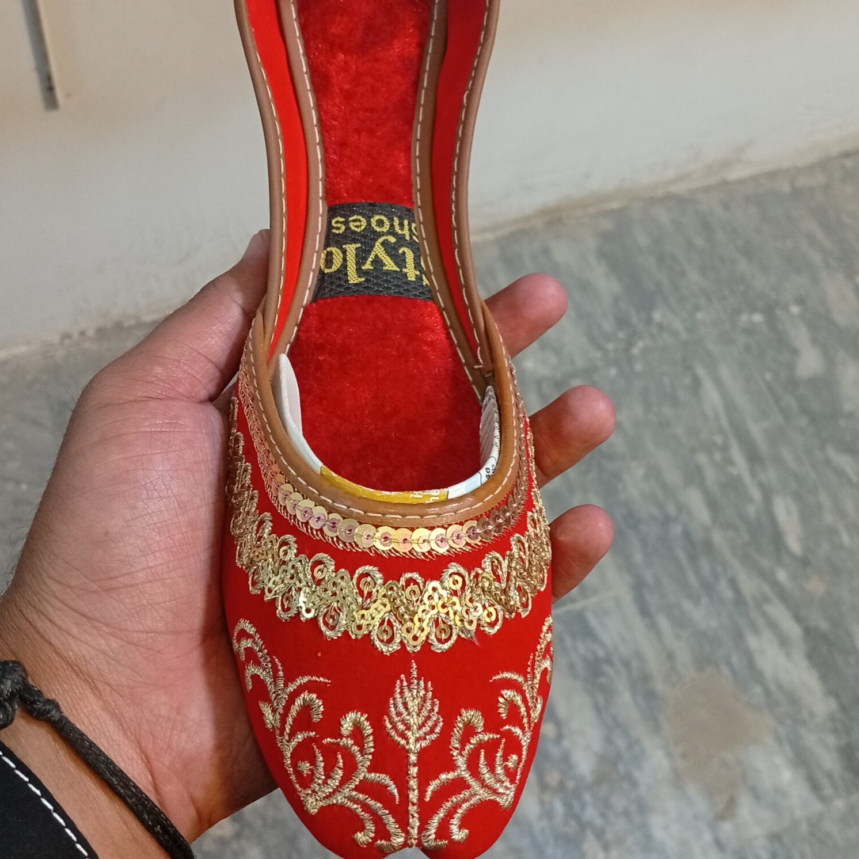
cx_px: 406
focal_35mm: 41
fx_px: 1151
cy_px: 363
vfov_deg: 40.8
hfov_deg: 40.9
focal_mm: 3.98
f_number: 1.8
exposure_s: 1/50
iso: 229
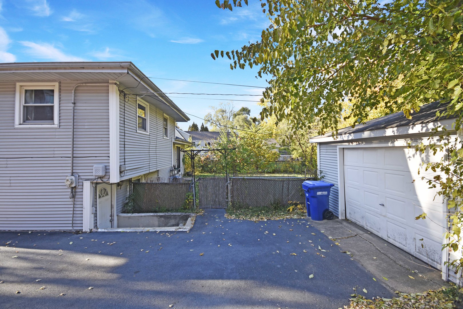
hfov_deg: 100.4
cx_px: 232
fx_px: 193
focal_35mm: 15
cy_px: 154
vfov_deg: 77.3
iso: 100
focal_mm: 10
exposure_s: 1/125
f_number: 5.6
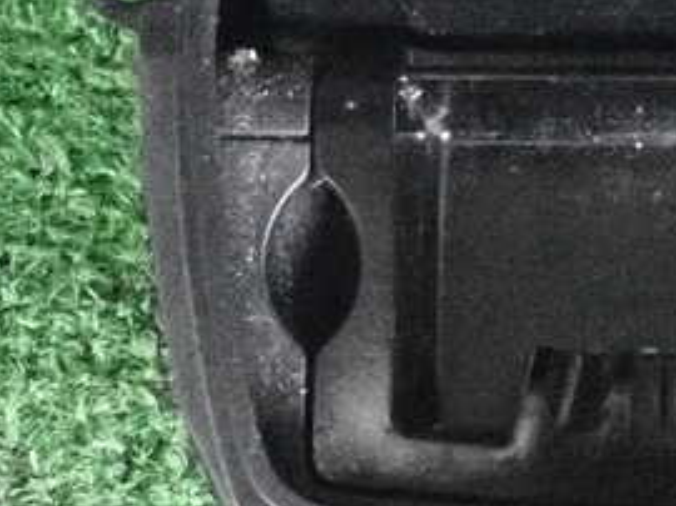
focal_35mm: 158
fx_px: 3083
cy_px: 198
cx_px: 724
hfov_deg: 12.3
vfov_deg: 9.4
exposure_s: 1/60
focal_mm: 12.73
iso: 12800
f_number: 3.9
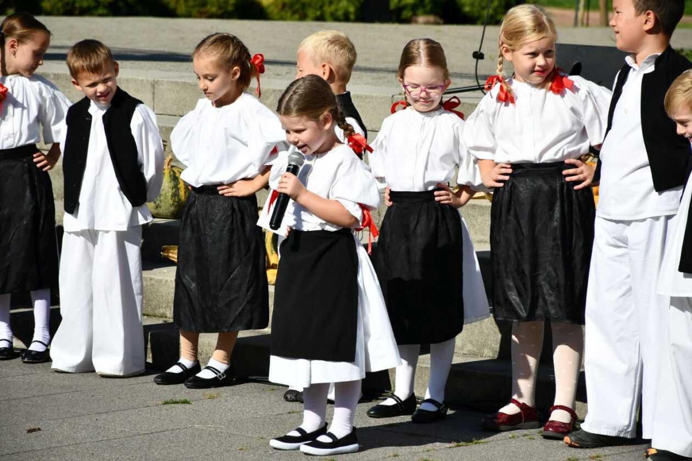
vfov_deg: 6.5
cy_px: 230
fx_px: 4036
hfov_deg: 9.8
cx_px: 346
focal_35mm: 210
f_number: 8
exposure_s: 1/500
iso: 110
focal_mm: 140
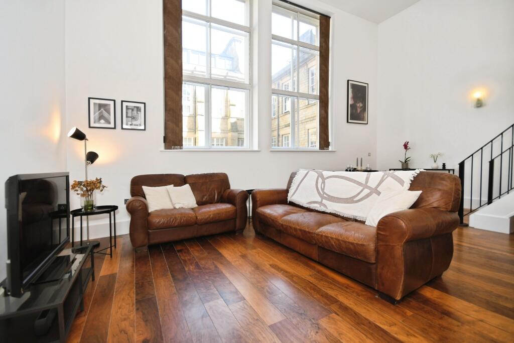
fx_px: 214
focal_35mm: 15
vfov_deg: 77.3
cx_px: 257
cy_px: 172
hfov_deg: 100.4
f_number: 8
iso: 400
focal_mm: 10
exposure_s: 1/60
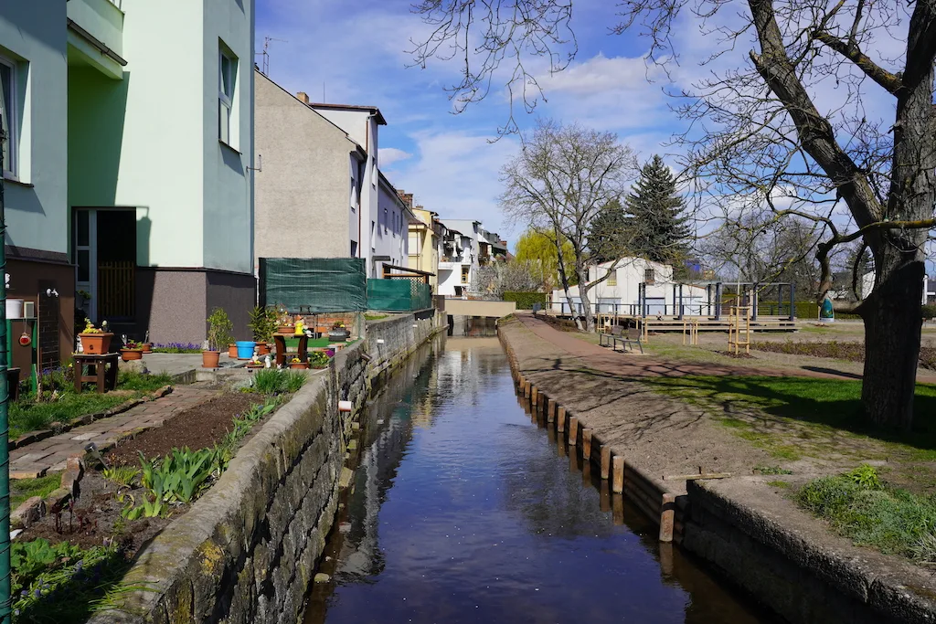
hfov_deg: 61.9
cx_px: 468
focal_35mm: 30
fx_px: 780
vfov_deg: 43.6
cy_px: 312
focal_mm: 20
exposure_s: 1/320
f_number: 10
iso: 100
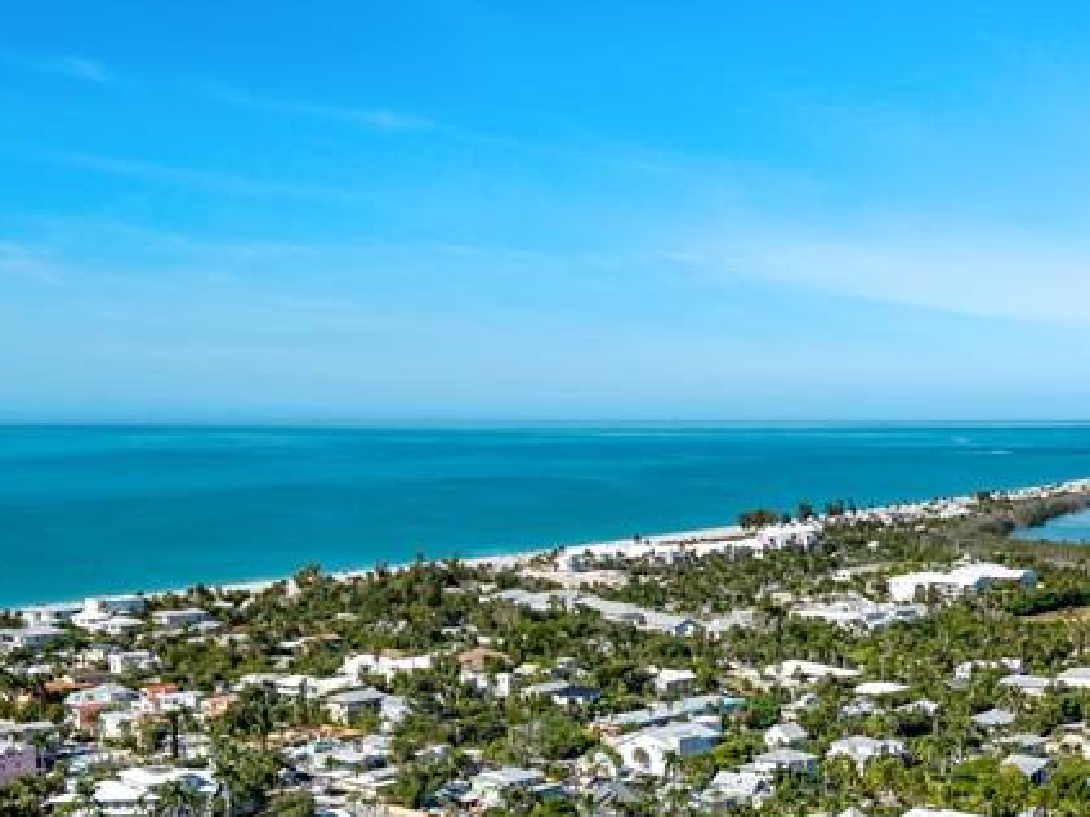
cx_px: 640
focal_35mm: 58
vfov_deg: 24.4
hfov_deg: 33.2
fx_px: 1826
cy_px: 764
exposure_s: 1/640
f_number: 1.8
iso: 100
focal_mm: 8.67
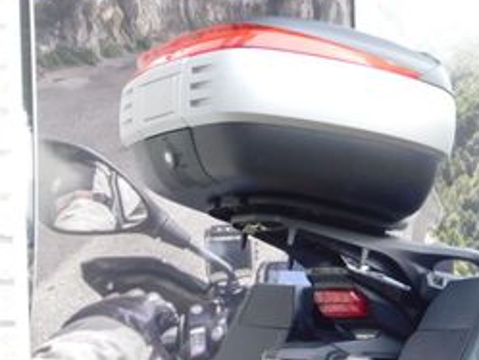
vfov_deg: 18.4
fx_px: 1066
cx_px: 458
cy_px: 406
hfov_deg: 24.4
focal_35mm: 77
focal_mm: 5.3
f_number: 3.2
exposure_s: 1/80
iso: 125
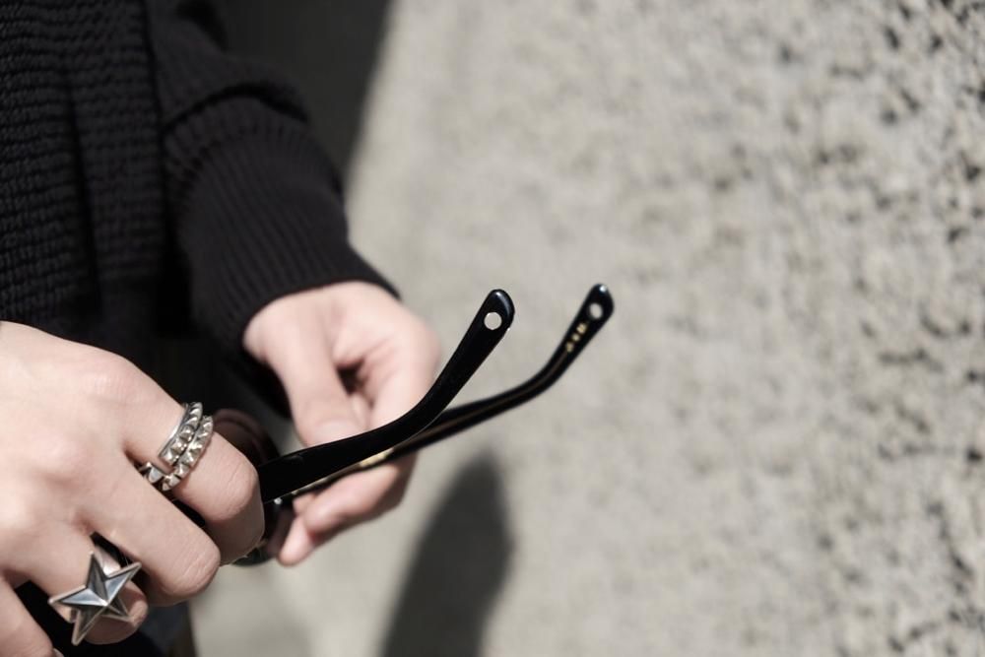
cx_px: 492
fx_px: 2271
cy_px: 328
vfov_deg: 16.5
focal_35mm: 83
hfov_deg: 24.5
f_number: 4
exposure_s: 1/2500
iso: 400
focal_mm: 55
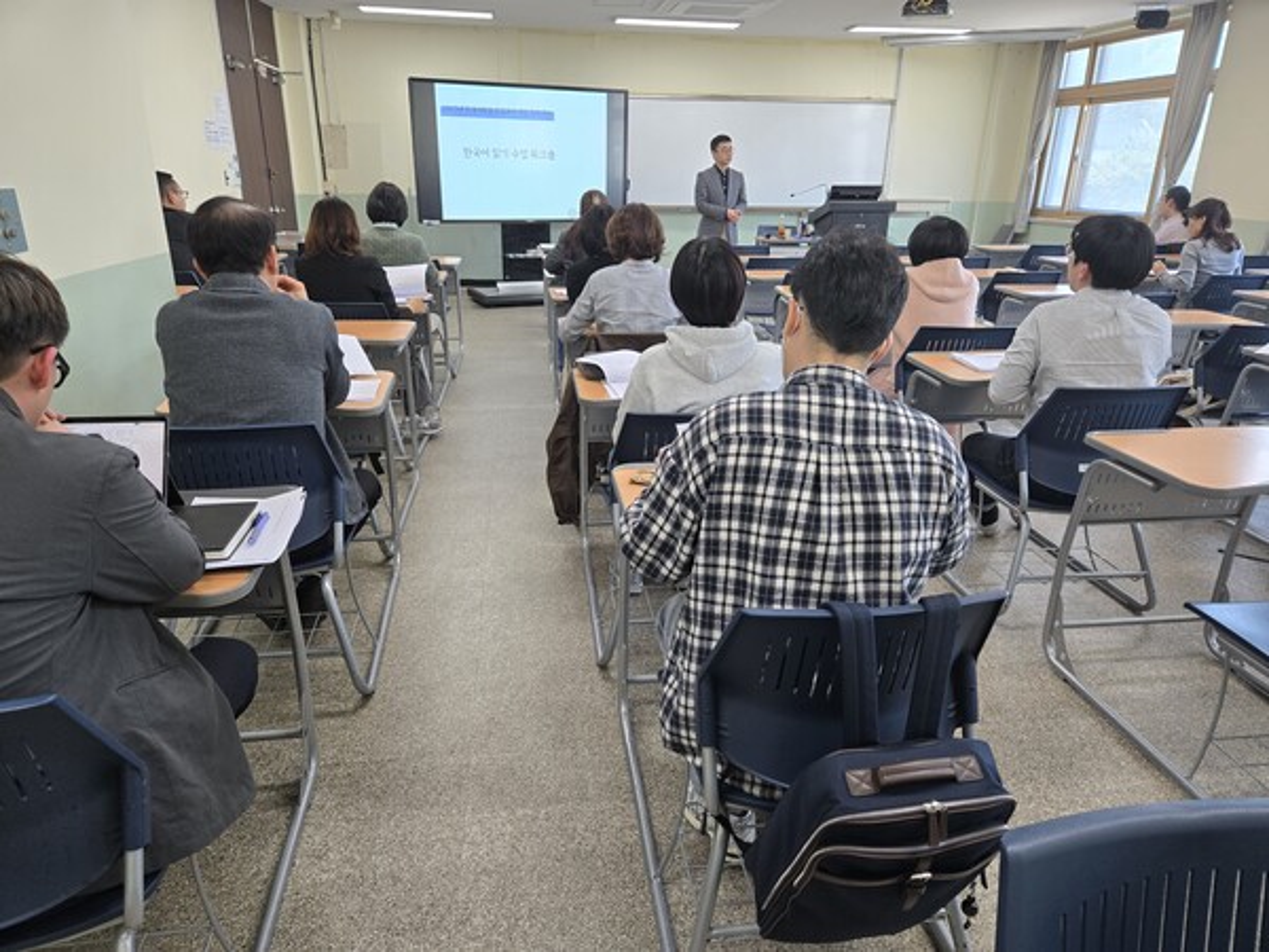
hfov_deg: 73.9
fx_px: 843
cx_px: 634
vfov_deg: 58.9
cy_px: 476
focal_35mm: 23
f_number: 1.8
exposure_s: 1/120
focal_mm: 5.4
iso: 100
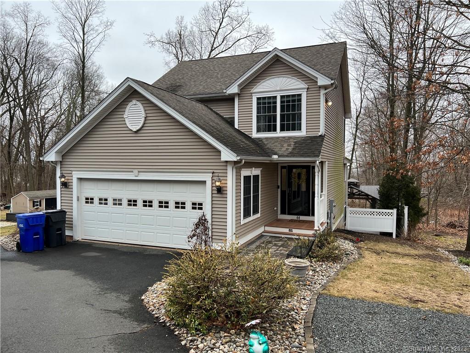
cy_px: 176
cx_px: 235
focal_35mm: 26
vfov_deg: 53.1
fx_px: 353
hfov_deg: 67.3
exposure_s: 1/330
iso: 50
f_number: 1.5
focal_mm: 5.7
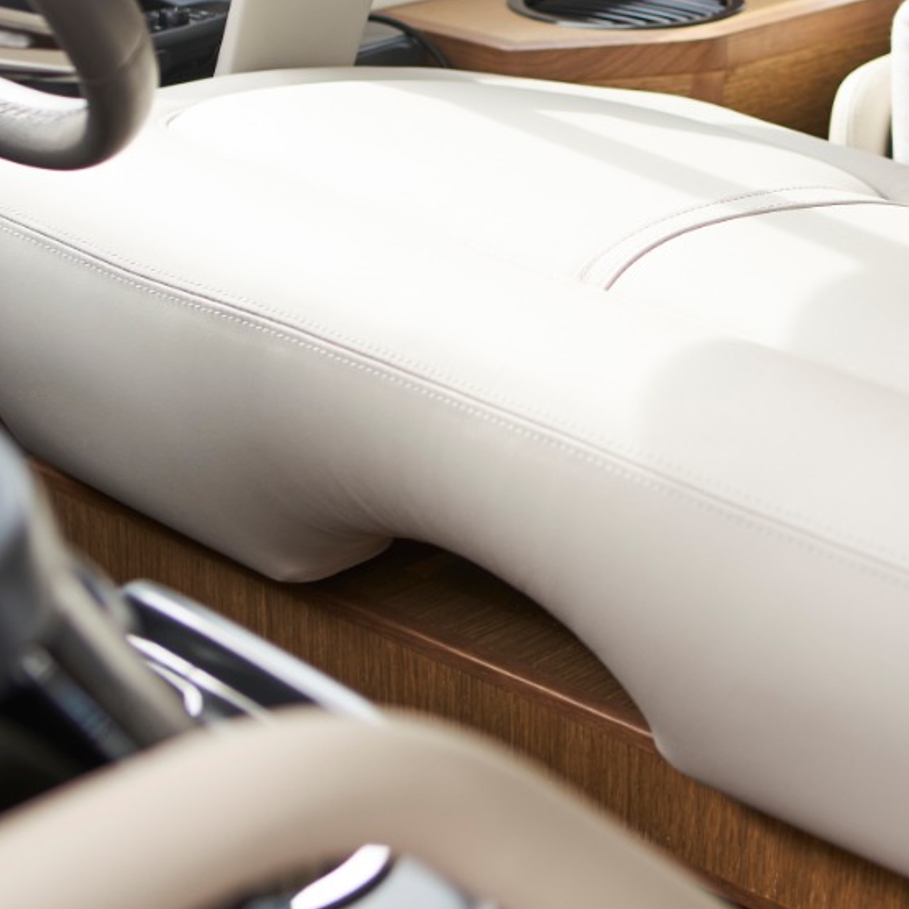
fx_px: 2585
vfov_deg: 19.7
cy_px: 184
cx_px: 742
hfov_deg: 19.7
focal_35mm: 87
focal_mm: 35
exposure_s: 1/100
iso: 100
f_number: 2.8
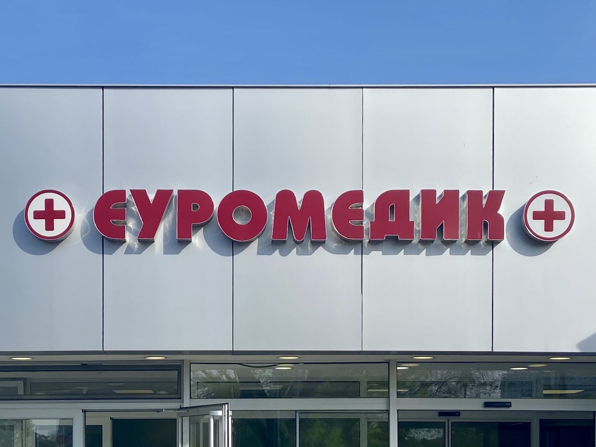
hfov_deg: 67.3
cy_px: 224
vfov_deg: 53.1
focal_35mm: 26
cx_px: 298
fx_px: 448
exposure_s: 1/4808
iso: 32
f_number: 1.8
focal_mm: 4.25
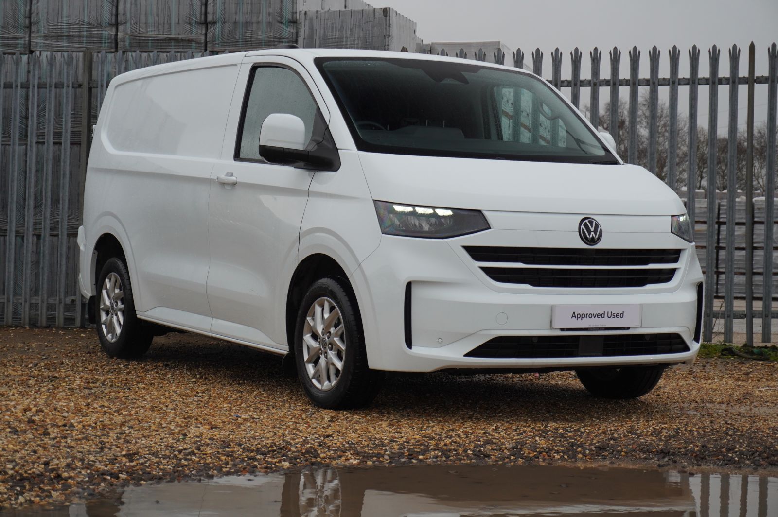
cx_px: 389
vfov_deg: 18.2
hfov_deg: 27.0
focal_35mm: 75
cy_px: 258
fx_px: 1619
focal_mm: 50
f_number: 5.6
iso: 400
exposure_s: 1/200
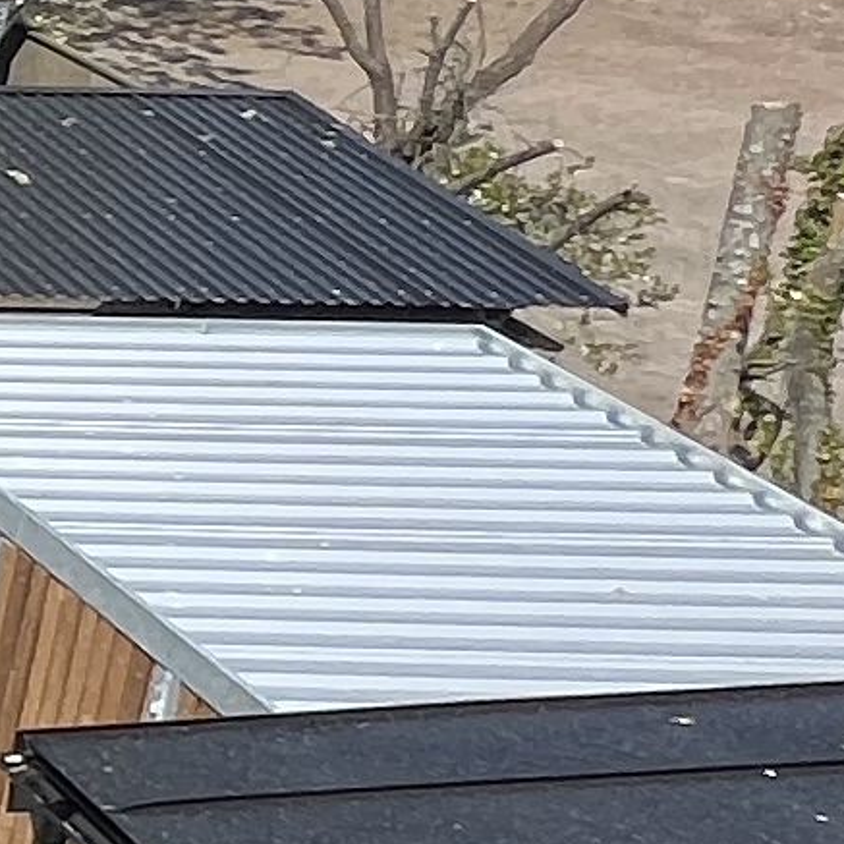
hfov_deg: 10.5
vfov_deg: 16.3
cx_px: -1800
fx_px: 2924
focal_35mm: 106
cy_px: 172
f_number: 1.8
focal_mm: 1.57
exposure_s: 1/1508
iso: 32
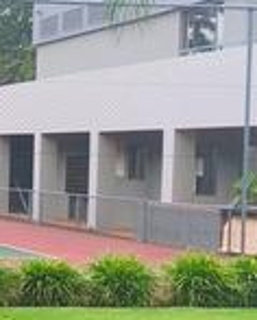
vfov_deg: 15.7
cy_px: 205
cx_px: -255
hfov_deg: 11.4
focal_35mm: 122
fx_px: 1158
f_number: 1.65
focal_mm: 6.14
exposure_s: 1/262
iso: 50
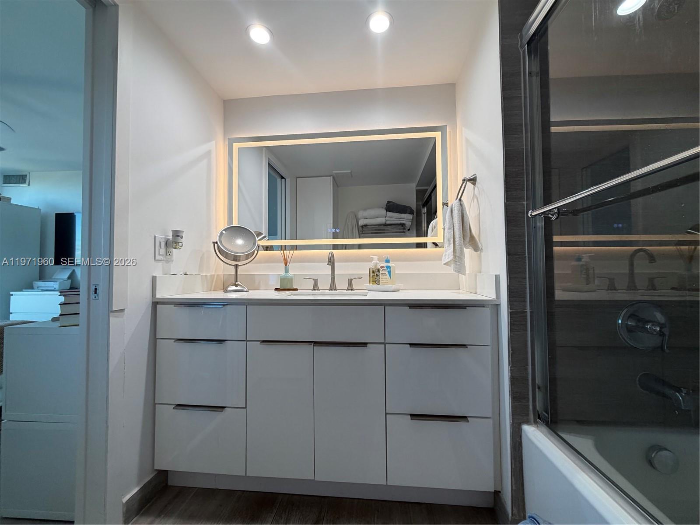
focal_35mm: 14
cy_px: 262
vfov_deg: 85.7
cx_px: 350
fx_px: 283
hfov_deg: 102.1
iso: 125
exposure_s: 1/120
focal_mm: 2.22
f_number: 2.2
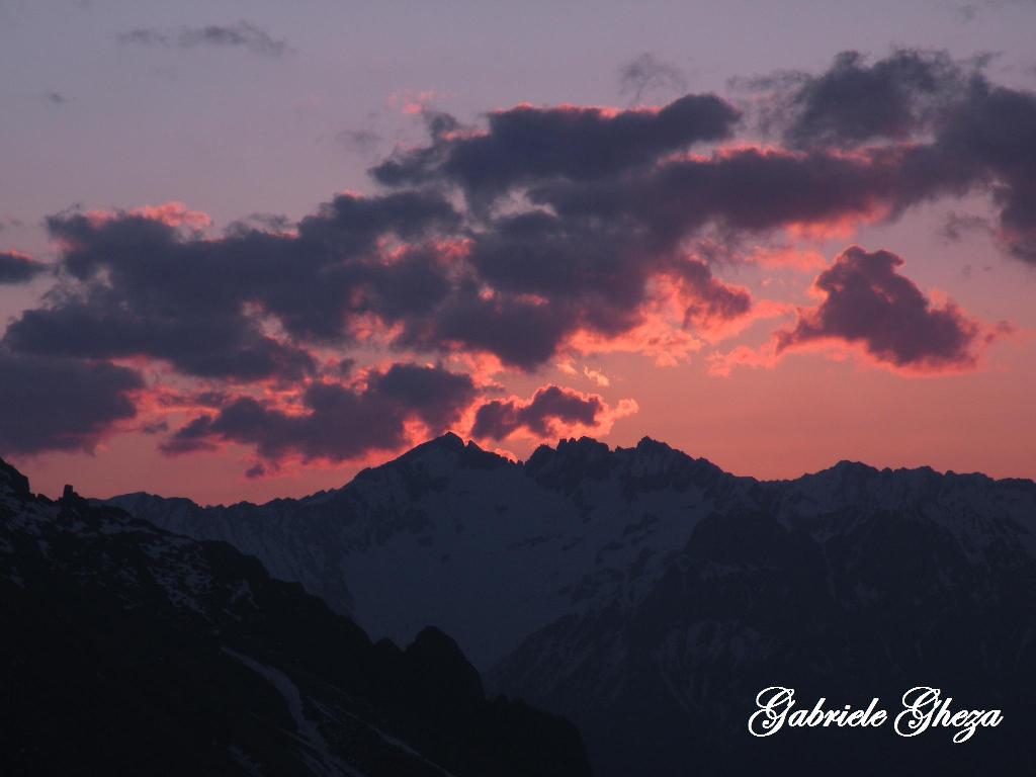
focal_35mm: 155
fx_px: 4639
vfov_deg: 9.6
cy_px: 388
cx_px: 518
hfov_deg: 12.7
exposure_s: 1/190
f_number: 5.6
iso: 64
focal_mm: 27.4
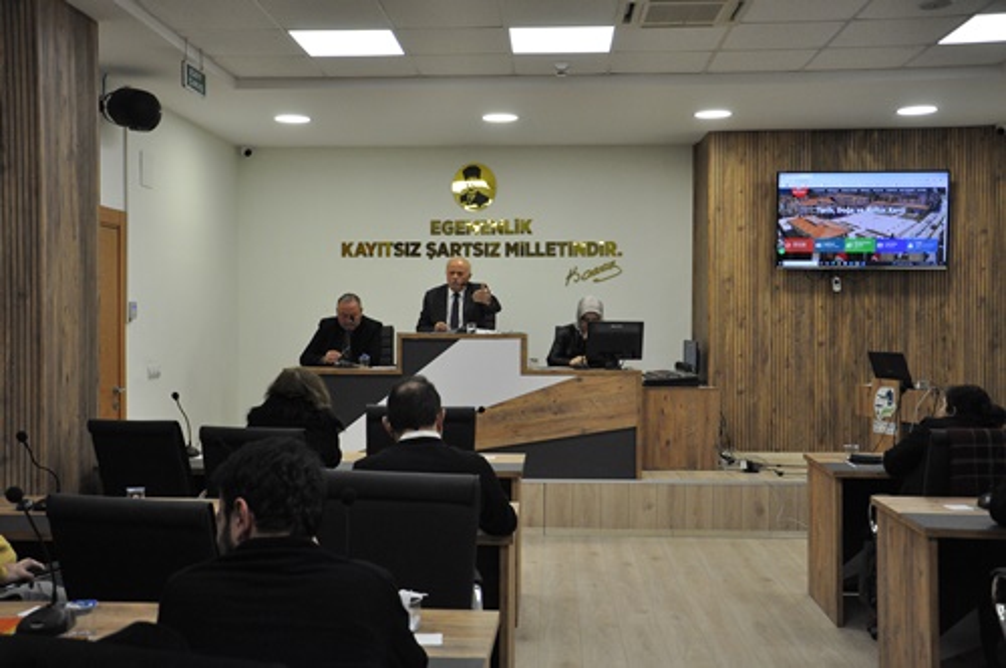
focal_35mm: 39
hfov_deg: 49.6
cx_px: 503
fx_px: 1088
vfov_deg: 34.1
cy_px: 334
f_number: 4
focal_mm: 26
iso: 1600
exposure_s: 1/125
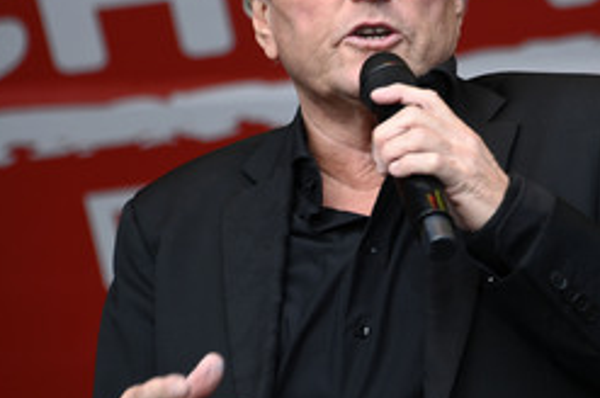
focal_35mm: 347
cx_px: 453
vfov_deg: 4.0
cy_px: 153
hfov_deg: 5.9
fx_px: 5776
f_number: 5.6
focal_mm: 190
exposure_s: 1/200
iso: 800
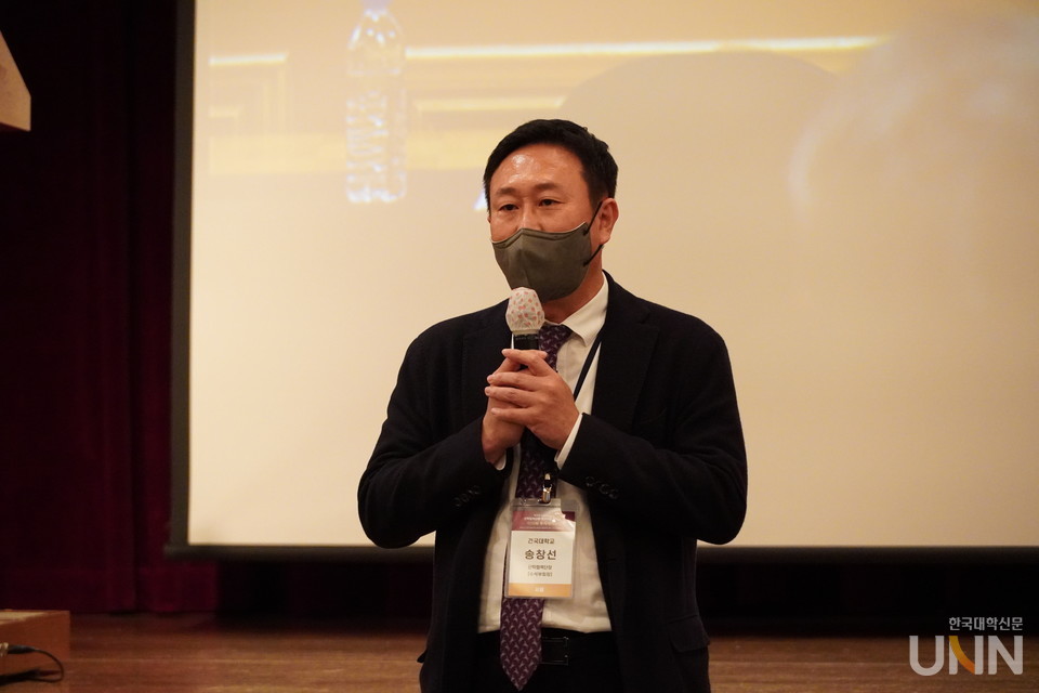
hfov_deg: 10.2
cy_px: 346
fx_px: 5844
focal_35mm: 202
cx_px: 520
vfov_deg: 6.8
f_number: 6.3
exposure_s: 1/80
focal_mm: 135
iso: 6400
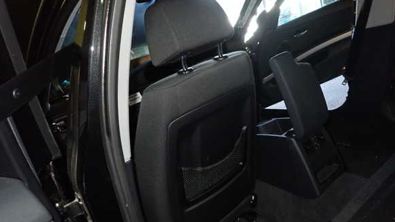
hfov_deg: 67.9
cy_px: 129
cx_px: 193
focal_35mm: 28
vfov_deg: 41.3
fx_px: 293
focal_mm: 4.5
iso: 800
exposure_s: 1/30
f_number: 5.6
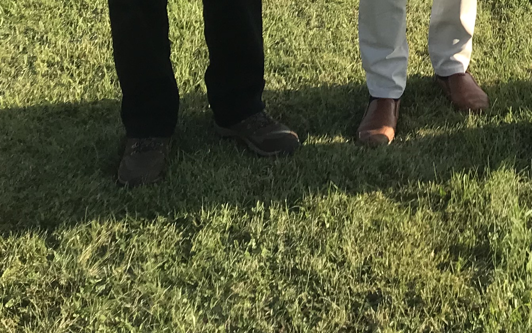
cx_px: 621
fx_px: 1290
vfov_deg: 13.6
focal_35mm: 89
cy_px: -194
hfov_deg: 21.8
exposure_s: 1/1030
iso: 20
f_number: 1.8
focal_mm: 3.99
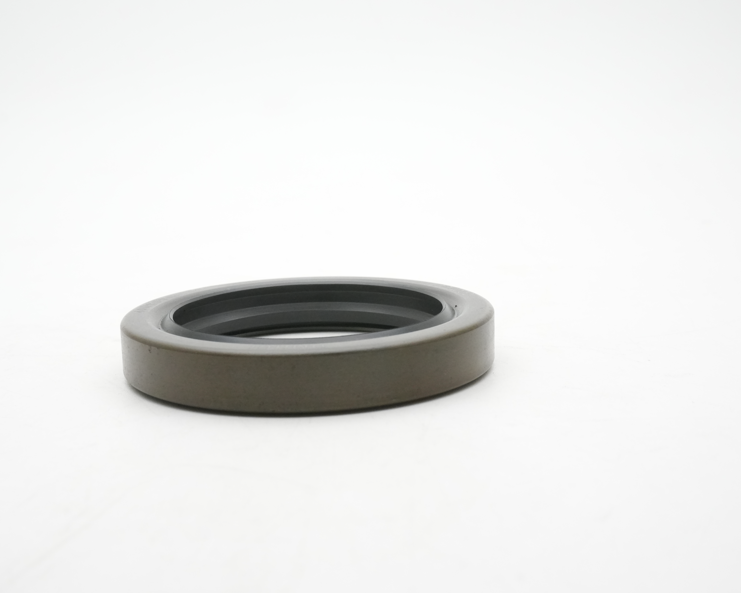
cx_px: 355
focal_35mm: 47
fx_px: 1021
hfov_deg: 39.9
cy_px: 291
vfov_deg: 32.4
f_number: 11
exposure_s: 1/160
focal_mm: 27
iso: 2500
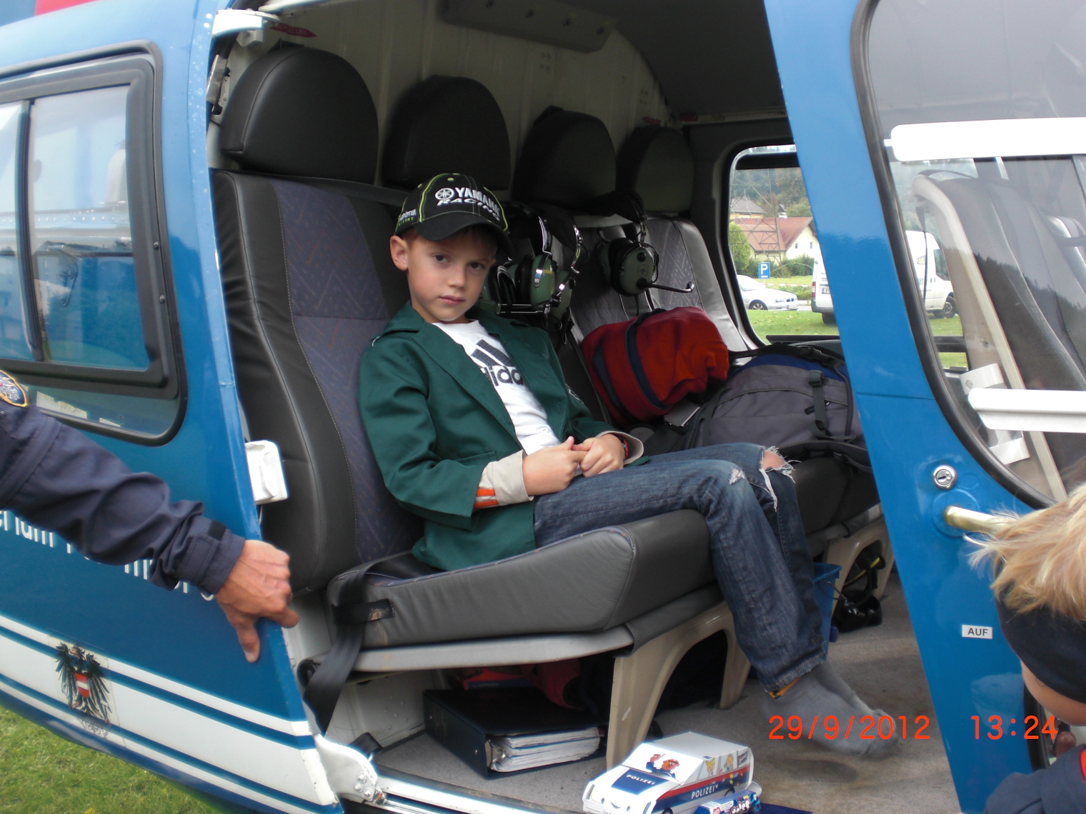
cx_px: 556
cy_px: 388
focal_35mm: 40
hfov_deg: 46.8
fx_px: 1255
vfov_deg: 36.0
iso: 64
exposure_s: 1/125
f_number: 3.1
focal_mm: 6.3
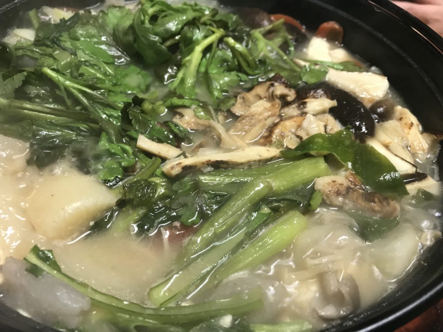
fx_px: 358
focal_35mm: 28
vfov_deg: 49.7
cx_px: 222
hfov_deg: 63.4
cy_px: 166
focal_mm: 3.99
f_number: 1.8
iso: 40
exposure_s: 1/15
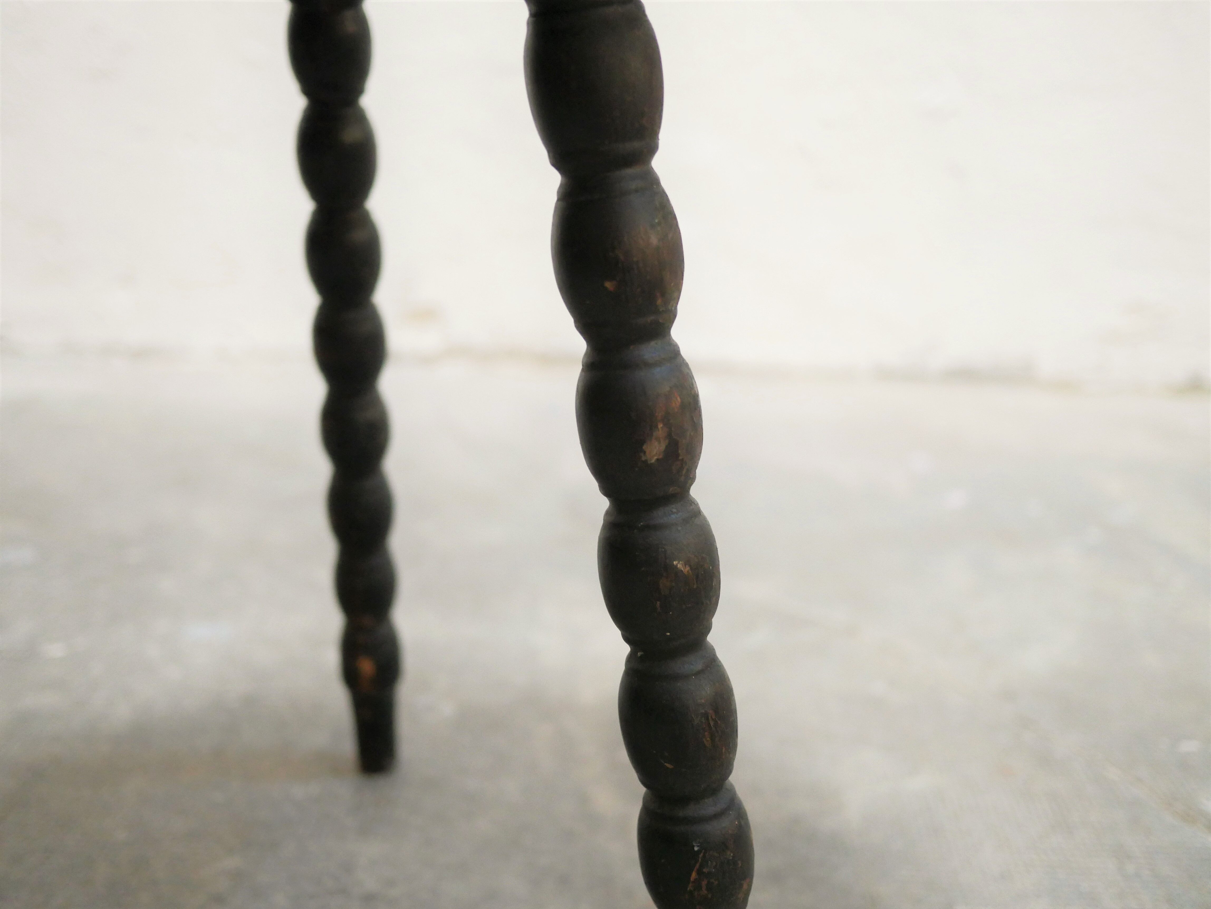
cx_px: 606
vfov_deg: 36.0
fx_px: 1400
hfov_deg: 46.8
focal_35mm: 40
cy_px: 454
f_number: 1.7
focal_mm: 20
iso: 2000
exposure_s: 1/60
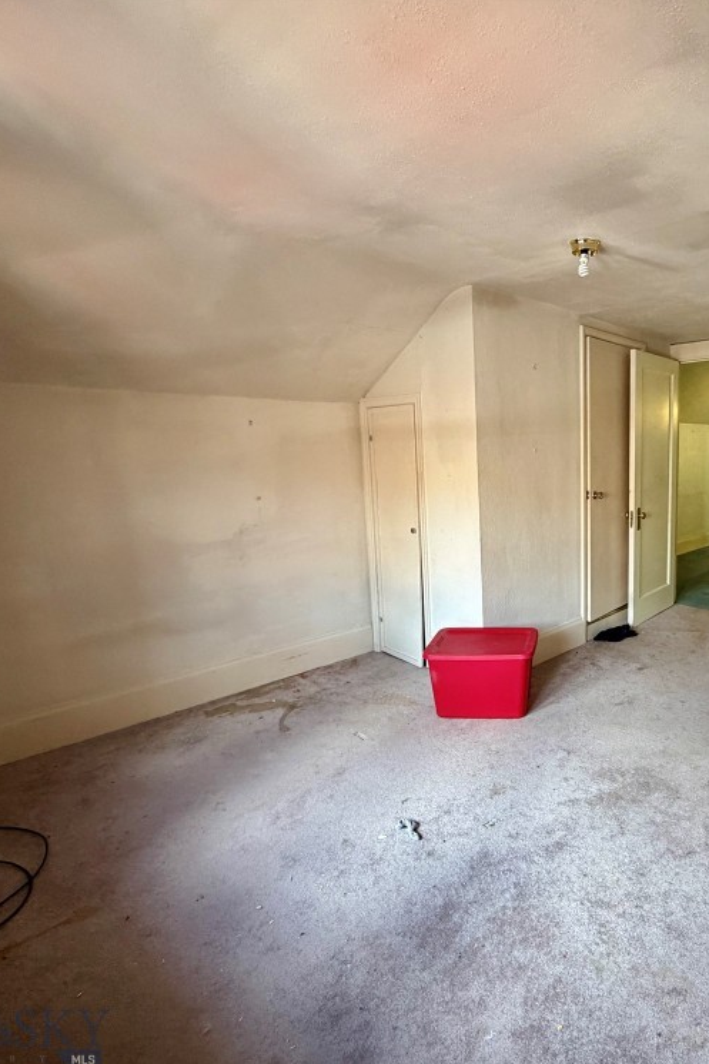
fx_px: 591
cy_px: 542
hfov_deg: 57.5
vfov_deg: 84.0
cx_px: 563
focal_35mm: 20
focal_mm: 2.22
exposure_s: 1/87
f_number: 2.2
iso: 320
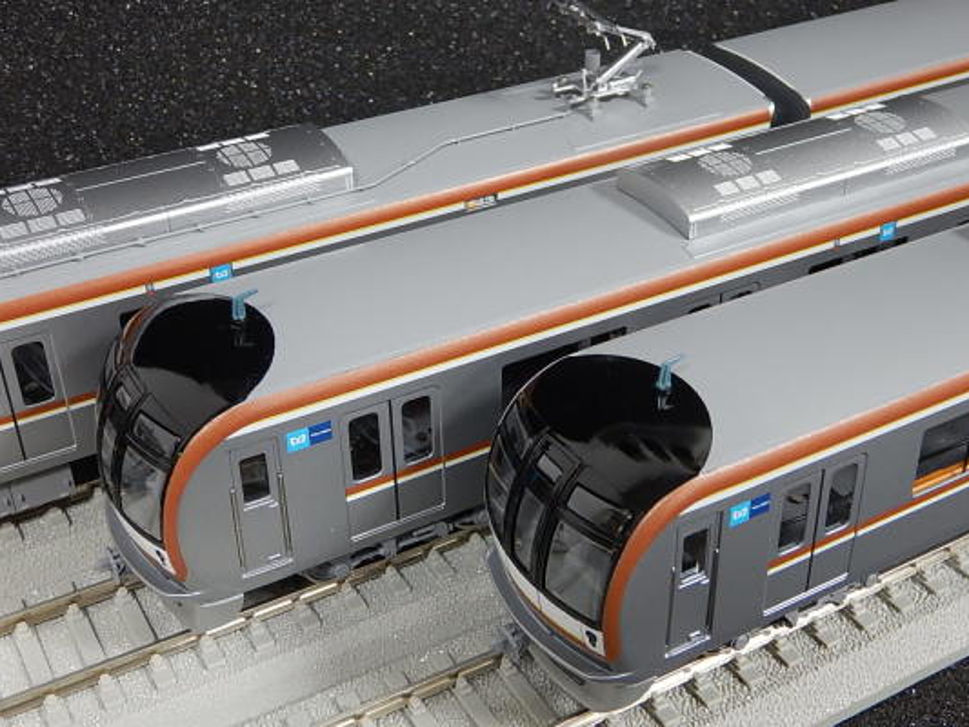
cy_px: 364
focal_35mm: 48
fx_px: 1344
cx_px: 578
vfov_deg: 30.3
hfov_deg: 39.5
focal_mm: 7.2
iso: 400
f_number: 4.2
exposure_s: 1/25
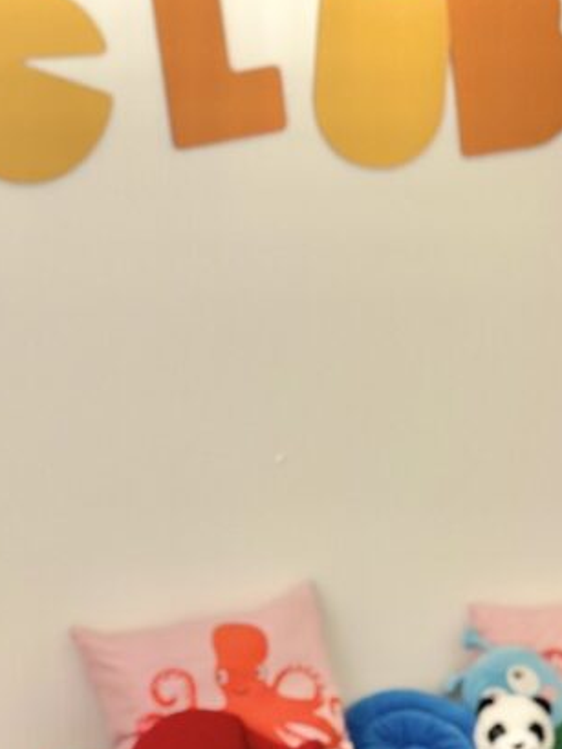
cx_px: 254
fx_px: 3613
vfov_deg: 11.7
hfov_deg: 8.9
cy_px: 698
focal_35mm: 167
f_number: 1.78
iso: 80
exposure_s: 1/341
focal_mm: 6.86
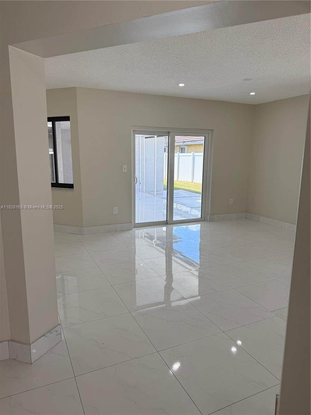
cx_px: 156
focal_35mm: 24
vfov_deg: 71.6
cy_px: 208
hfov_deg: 56.8
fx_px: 287
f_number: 1.78
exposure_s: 1/708
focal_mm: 6.76
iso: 100
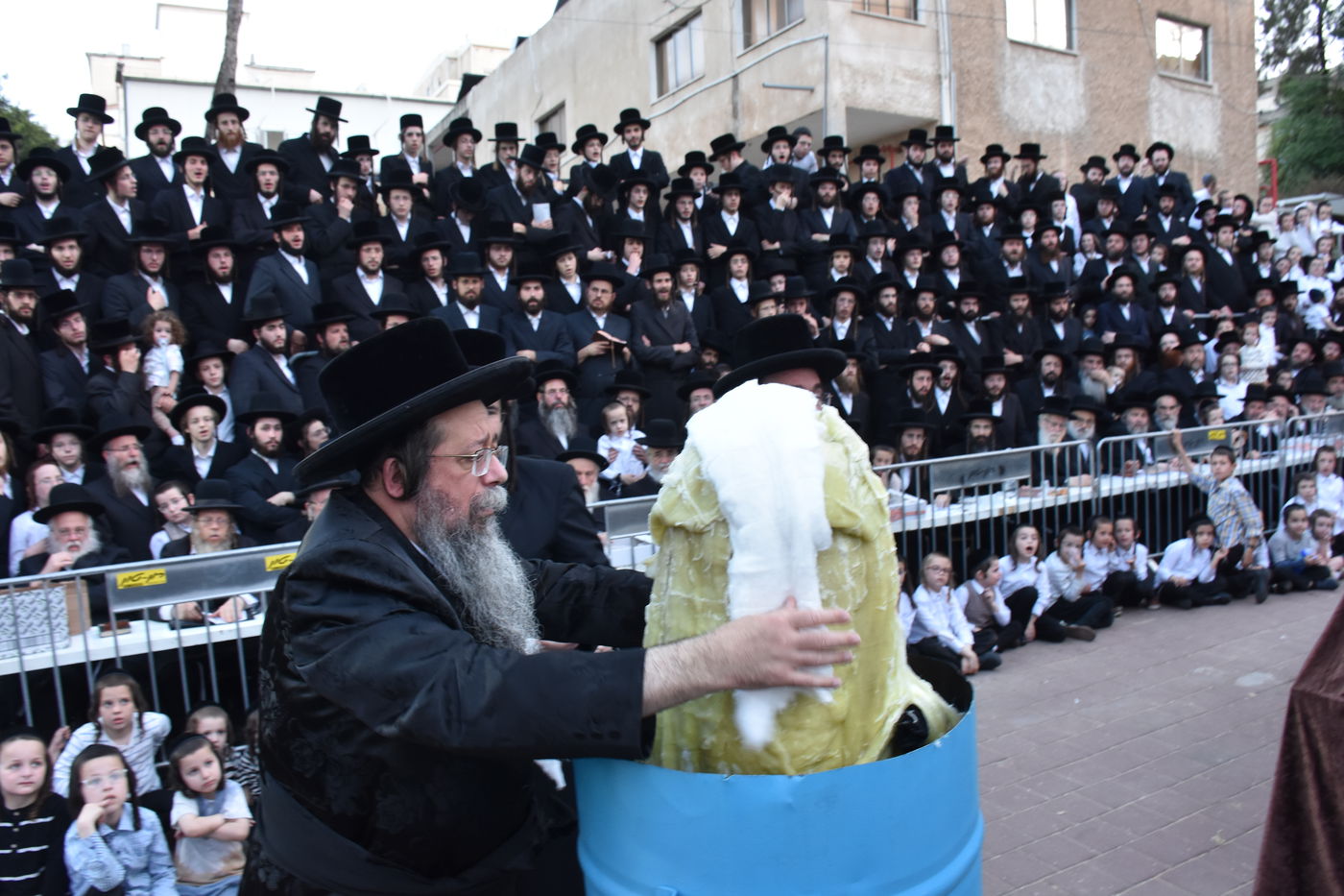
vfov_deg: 47.9
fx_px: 1008
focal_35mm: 27
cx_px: 672
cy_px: 448
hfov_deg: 67.4
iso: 1000
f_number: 8
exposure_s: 1/60
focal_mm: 18
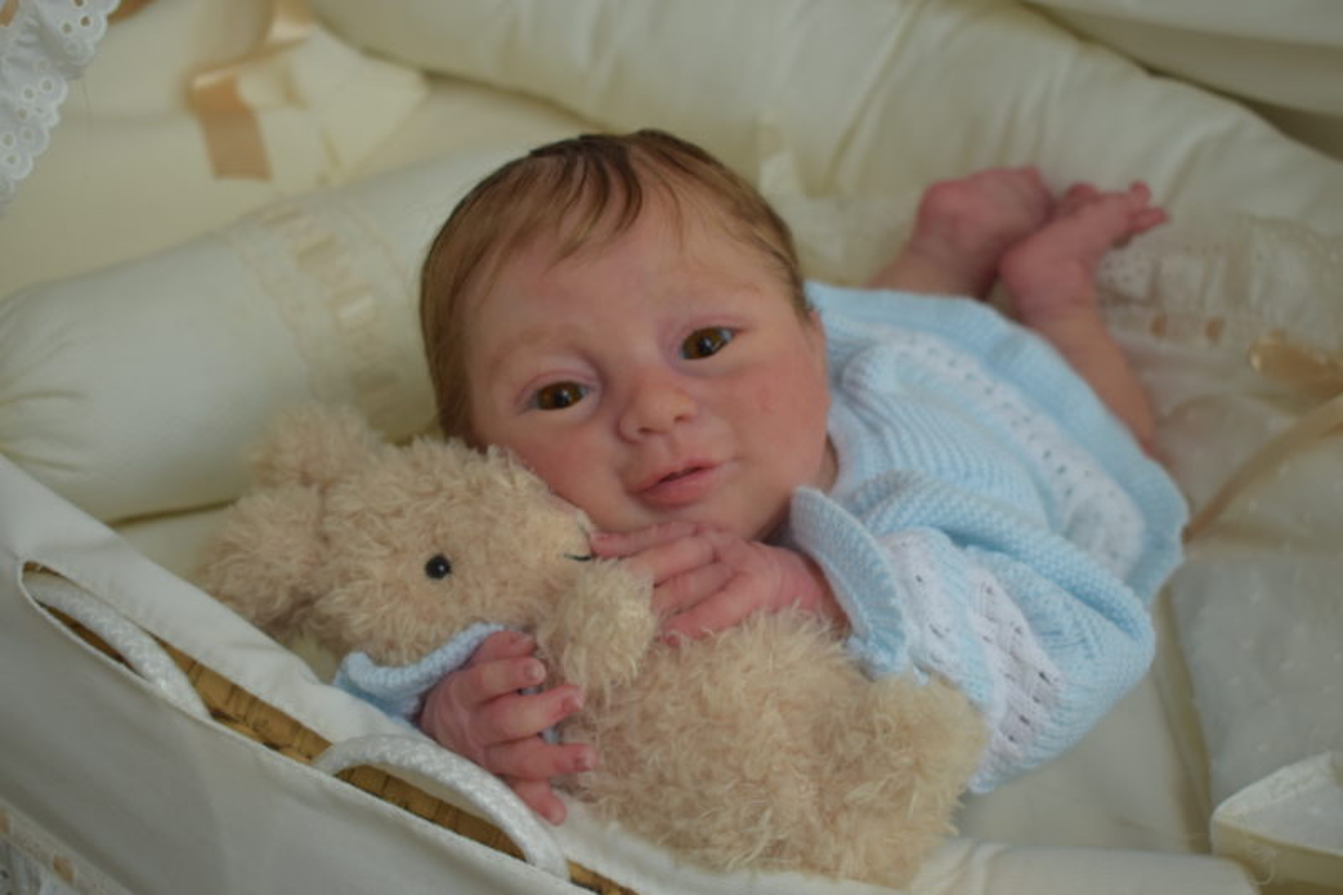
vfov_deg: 20.2
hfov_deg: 29.9
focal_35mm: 68
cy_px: 448
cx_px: 672
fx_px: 2517
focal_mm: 45
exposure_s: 1/80
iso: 400
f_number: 5
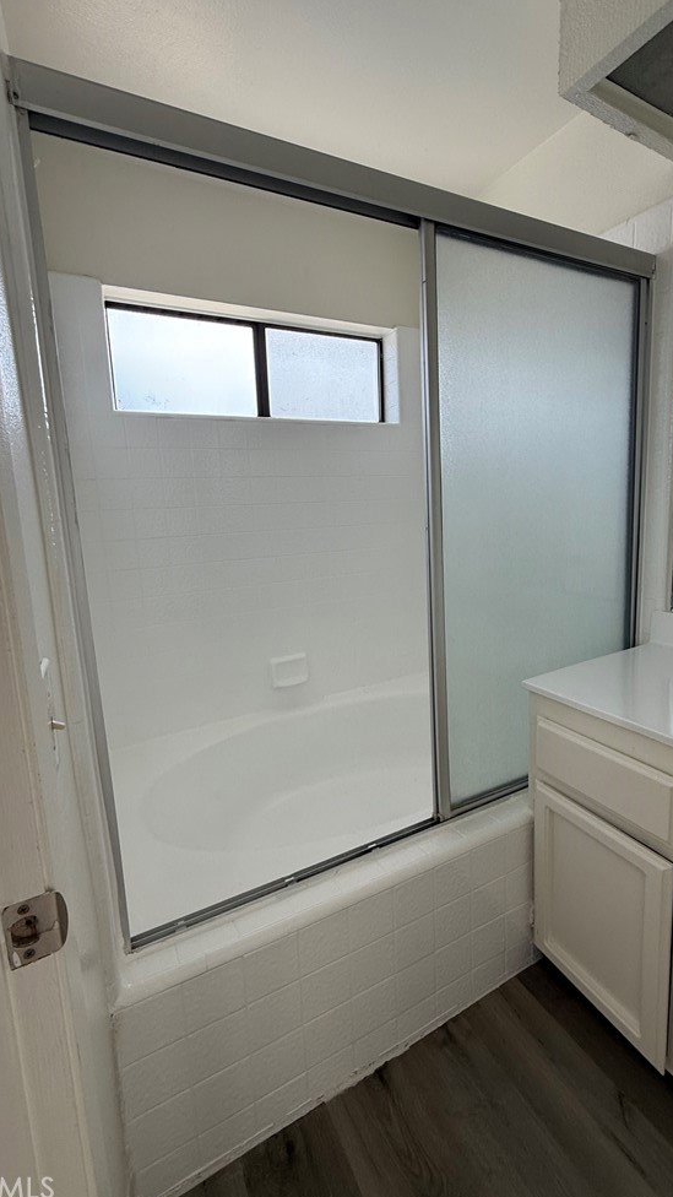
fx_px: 508
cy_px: 578
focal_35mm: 16
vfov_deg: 99.3
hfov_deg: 66.9
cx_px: 370
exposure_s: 1/99
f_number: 2.2
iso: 50
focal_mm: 2.22
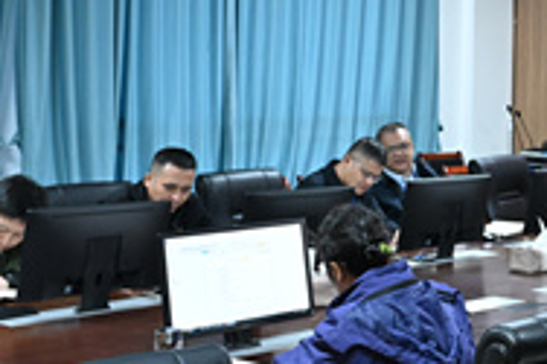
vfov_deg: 15.9
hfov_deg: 22.7
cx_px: 582
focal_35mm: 85
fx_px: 1290
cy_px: 38
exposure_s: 1/125
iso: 3200
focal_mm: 29
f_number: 4.5
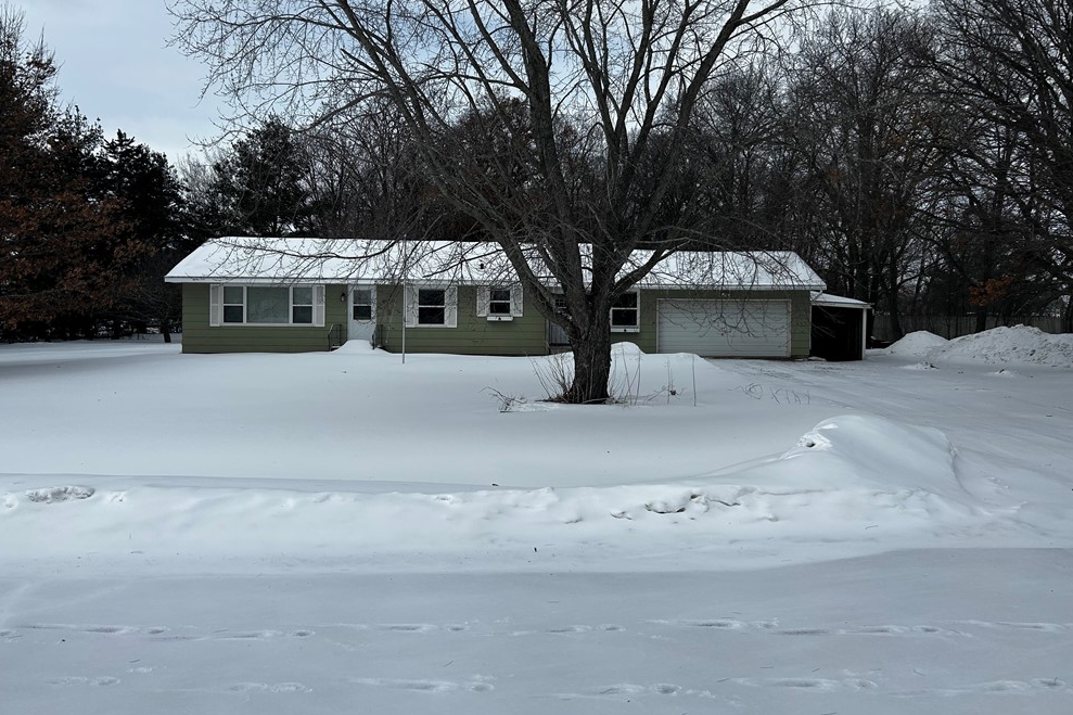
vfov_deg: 46.3
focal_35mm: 28
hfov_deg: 65.5
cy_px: 321
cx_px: 541
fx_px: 834
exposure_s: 1/8696
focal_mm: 5.7
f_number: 1.5
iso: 50
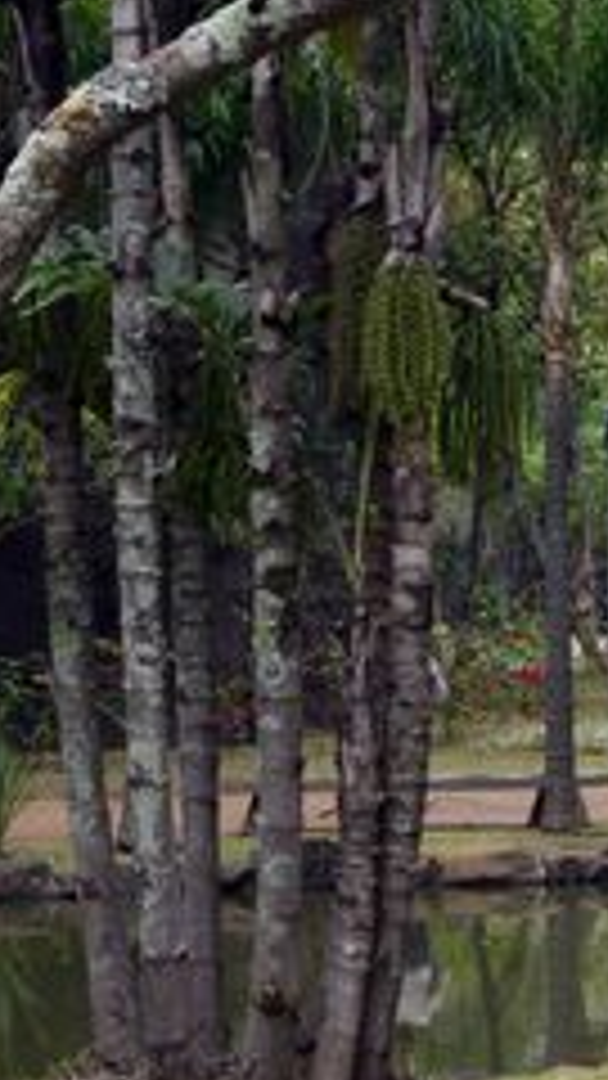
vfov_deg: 16.1
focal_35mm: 133
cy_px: 806
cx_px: 799
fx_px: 3812
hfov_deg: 9.0
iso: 2500
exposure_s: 1/200
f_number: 22
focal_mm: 55
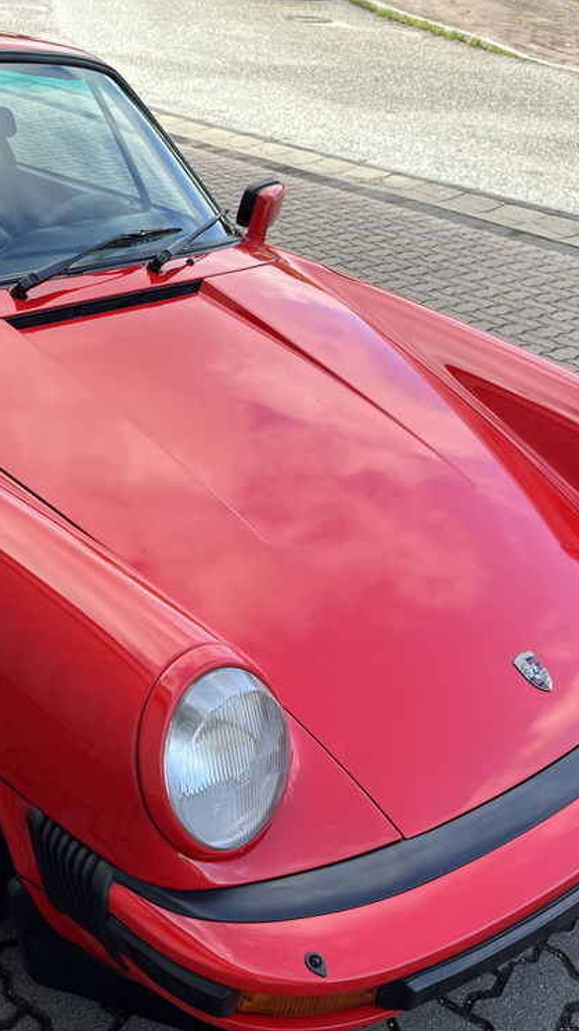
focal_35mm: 39
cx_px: 116
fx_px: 1065
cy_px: 531
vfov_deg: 51.6
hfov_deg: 29.7
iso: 50
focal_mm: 5.1
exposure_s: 1/646
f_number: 1.6
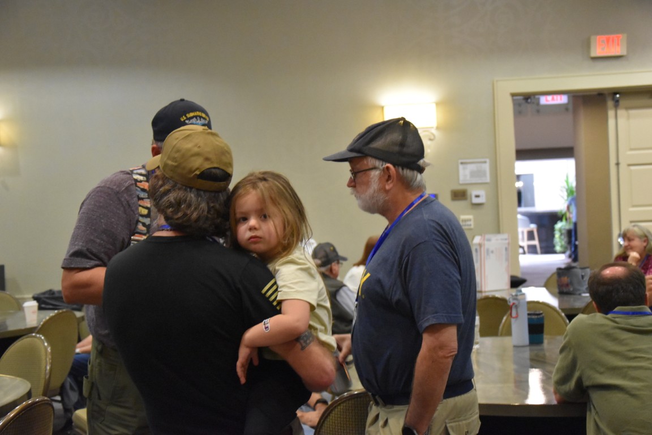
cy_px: 218
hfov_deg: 31.9
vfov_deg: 21.6
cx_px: 326
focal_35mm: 63
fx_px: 1141
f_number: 4.8
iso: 4500
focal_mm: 42
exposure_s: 1/60
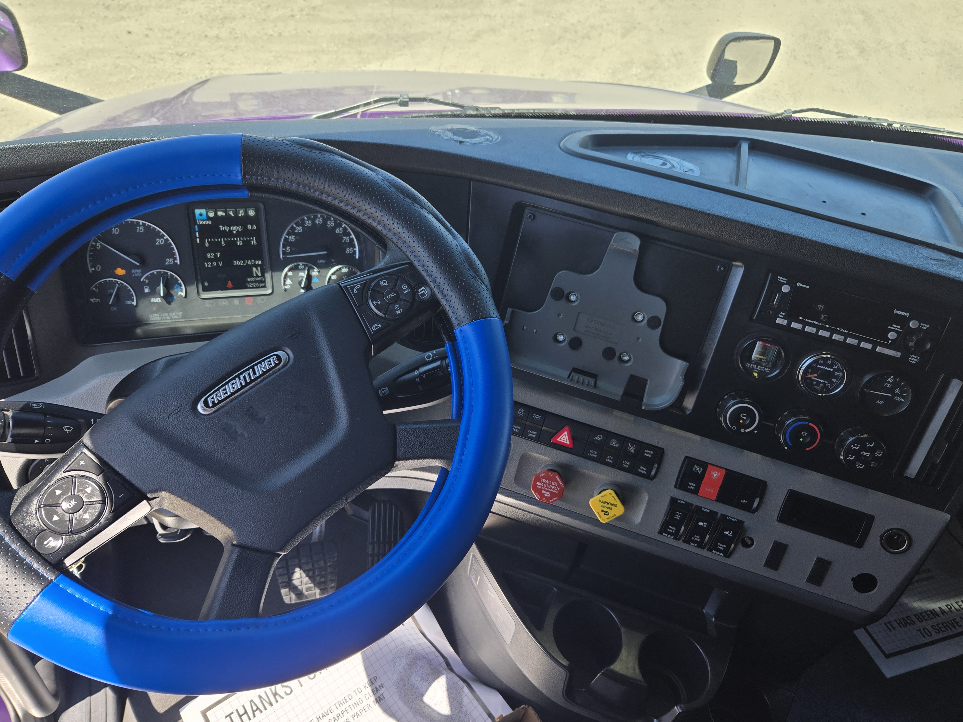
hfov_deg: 69.4
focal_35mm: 25
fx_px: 695
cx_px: 486
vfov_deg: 54.9
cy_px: 367
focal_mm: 5.4
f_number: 1.8
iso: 25
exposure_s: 1/551
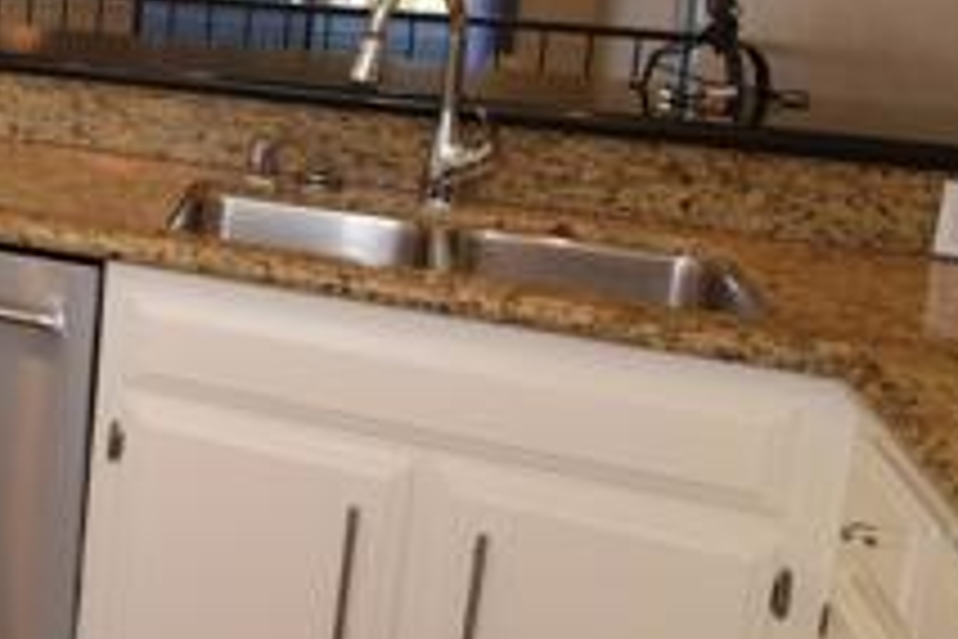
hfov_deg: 28.7
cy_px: 2
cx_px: -414
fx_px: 1317
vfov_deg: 25.9
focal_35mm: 50
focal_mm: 11
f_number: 5.6
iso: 450
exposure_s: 1/125
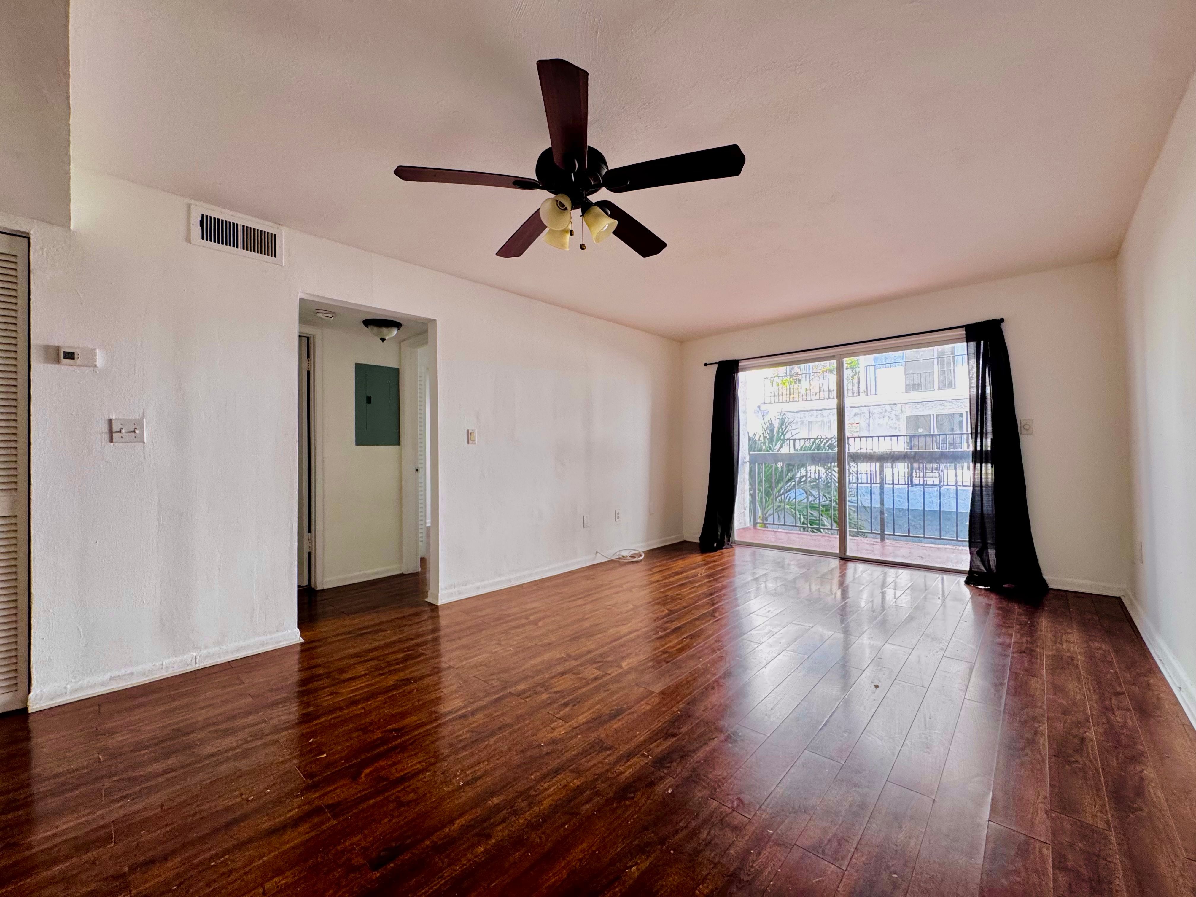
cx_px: 598
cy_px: 448
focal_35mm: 14
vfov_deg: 85.7
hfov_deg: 102.1
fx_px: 484
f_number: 2.2
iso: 200
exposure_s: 1/99
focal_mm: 2.22
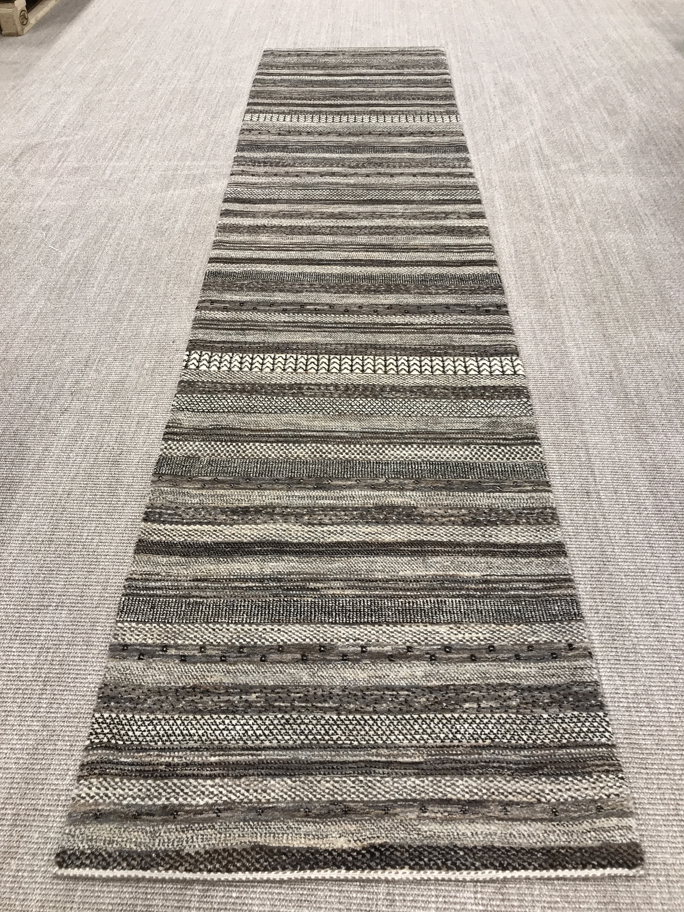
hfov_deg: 49.7
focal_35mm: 28
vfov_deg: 63.4
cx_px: 342
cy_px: 456
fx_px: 738
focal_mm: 3.99
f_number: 1.8
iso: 25
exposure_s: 1/50
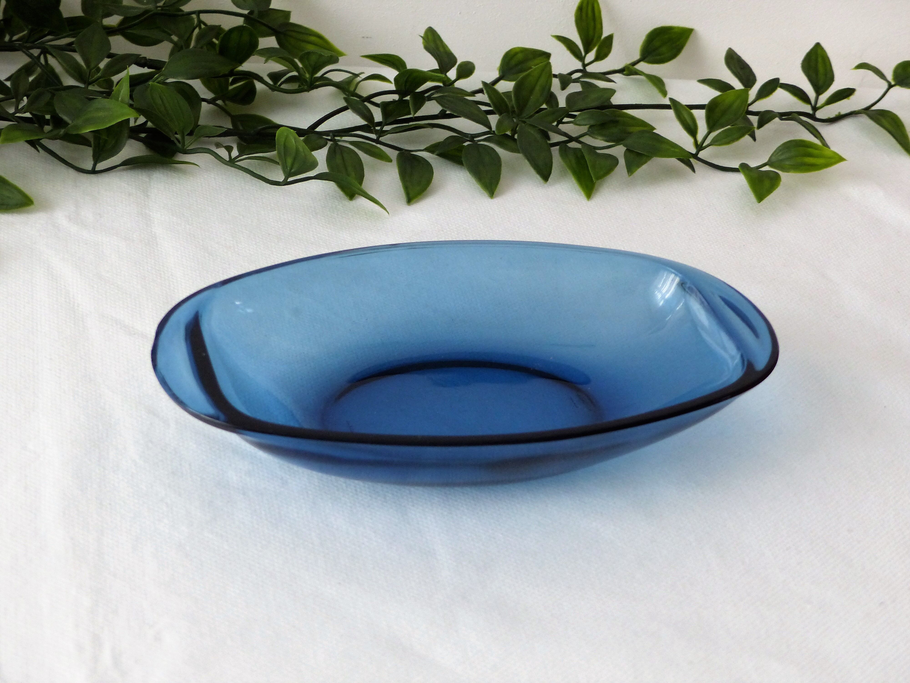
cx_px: 455
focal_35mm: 70
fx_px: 1840
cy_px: 342
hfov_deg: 27.8
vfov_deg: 21.0
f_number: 2.8
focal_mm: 11.9
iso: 320
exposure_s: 1/60
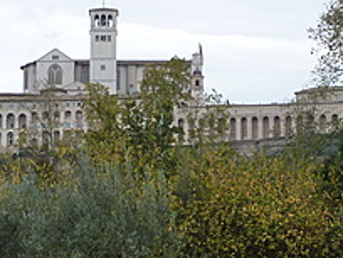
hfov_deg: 13.9
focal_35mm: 141
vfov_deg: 10.5
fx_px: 1397
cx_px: 72
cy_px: 241
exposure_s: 1/60
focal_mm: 7.3
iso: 125
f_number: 3.7
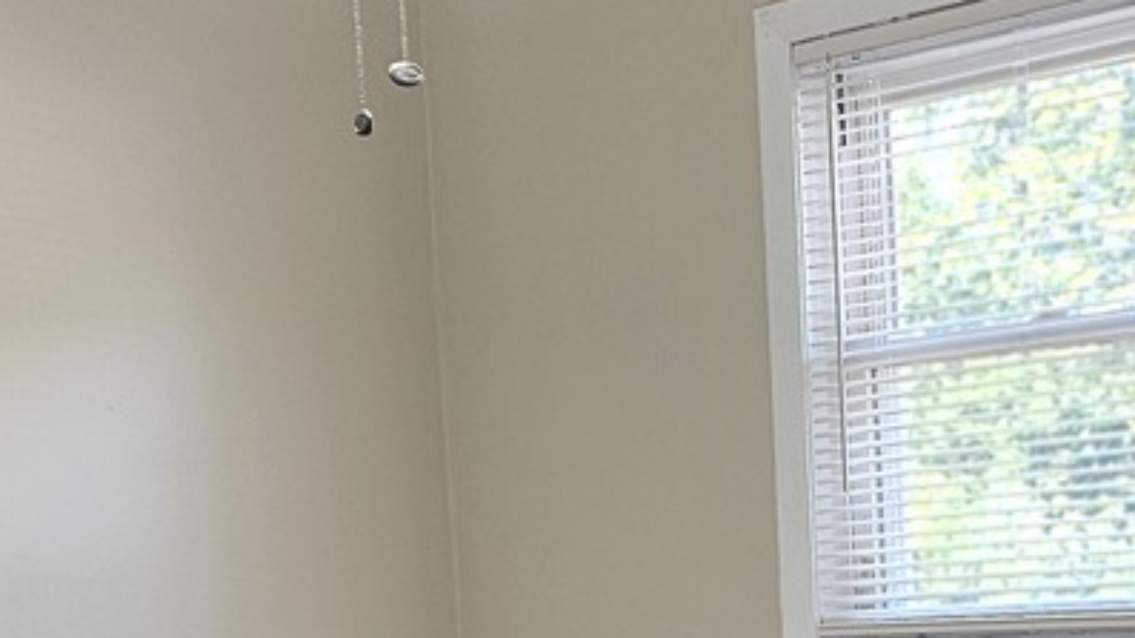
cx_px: 357
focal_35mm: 91
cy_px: 910
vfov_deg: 12.7
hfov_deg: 23.3
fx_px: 2738
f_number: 1.7
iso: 100
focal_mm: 6.3
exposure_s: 1/120
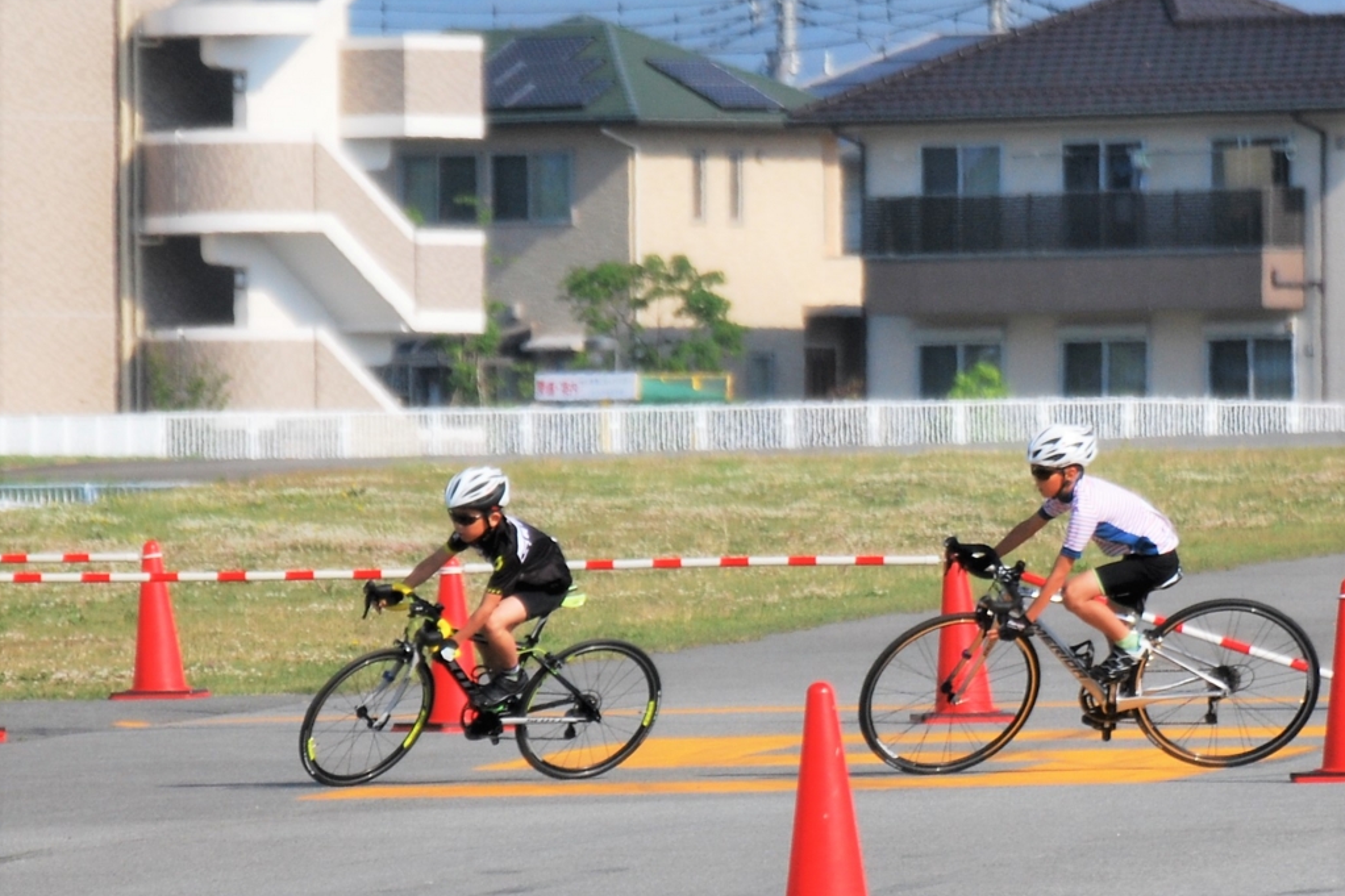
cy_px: 447
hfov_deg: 7.8
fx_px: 9842
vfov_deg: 5.2
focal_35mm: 264
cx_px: 672
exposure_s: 1/1600
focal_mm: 175
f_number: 5
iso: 200
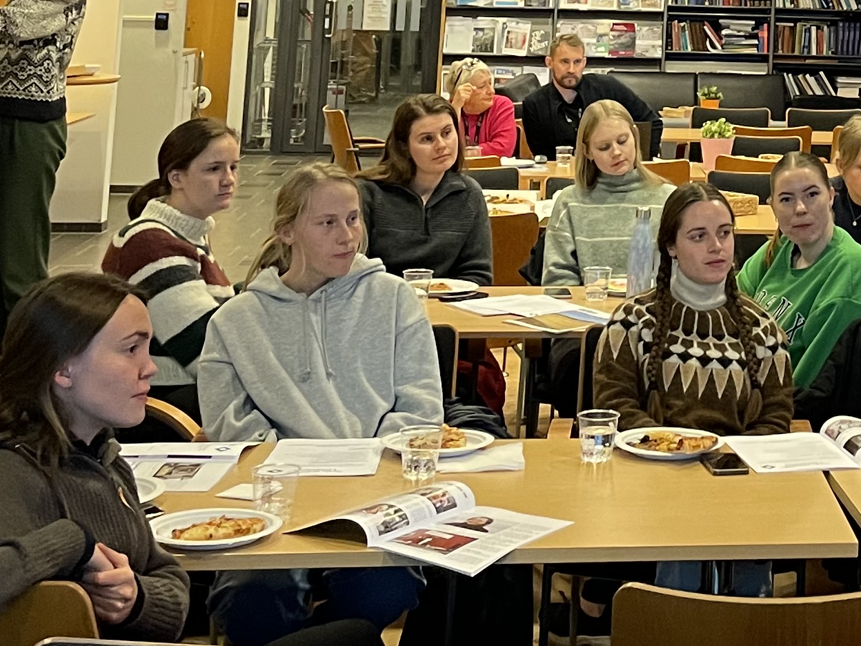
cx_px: 947
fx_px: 2089
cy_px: -239
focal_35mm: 84
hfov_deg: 22.0
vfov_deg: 16.4
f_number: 1.6
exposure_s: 1/50
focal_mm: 4.2
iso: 320
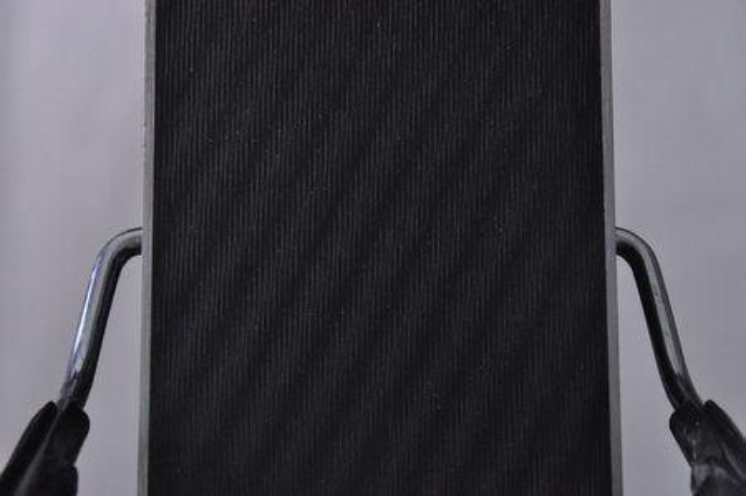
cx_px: 373
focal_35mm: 158
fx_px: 3260
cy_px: 248
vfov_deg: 8.7
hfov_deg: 13.1
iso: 3200
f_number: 11
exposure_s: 1/125
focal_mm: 105
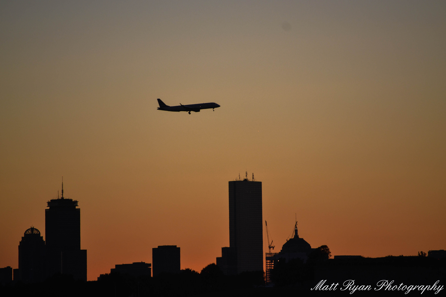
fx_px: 3531
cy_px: 148
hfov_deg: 7.2
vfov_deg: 4.8
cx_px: 223
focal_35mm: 285
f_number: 5.6
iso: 400
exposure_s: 1/500
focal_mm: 190
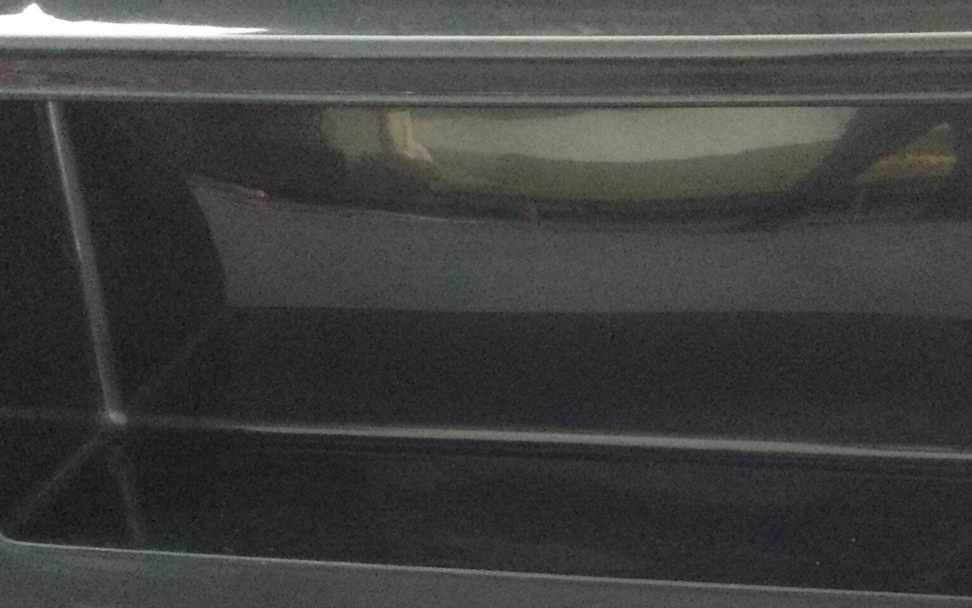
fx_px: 1855
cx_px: 584
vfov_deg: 18.3
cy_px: 535
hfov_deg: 29.3
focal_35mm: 70
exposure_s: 1/17
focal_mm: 3.3
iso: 500
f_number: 2.4
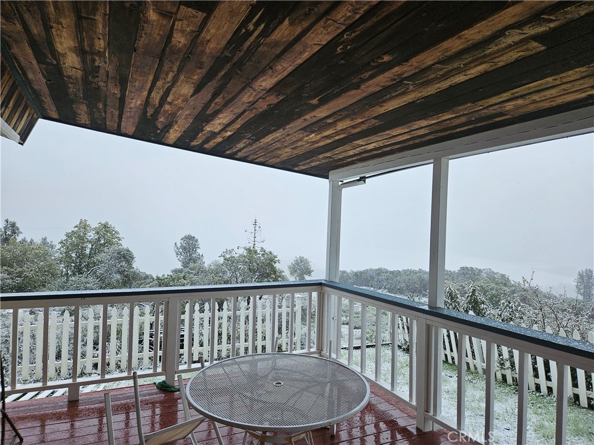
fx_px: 395
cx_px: 297
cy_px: 222
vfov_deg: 58.9
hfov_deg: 73.9
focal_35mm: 23
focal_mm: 5.4
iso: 25
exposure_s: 1/1195
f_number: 1.8
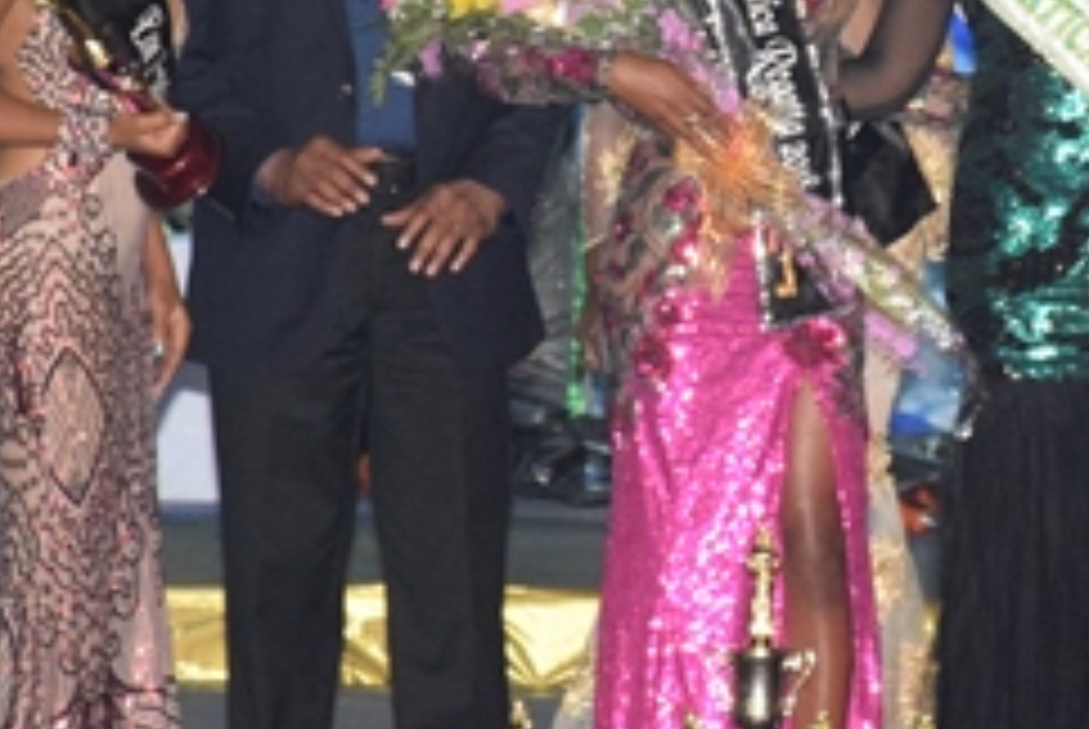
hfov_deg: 4.0
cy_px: 281
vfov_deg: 2.7
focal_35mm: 515
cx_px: 945
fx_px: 15597
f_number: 5.6
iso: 3200
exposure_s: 1/100
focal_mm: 130
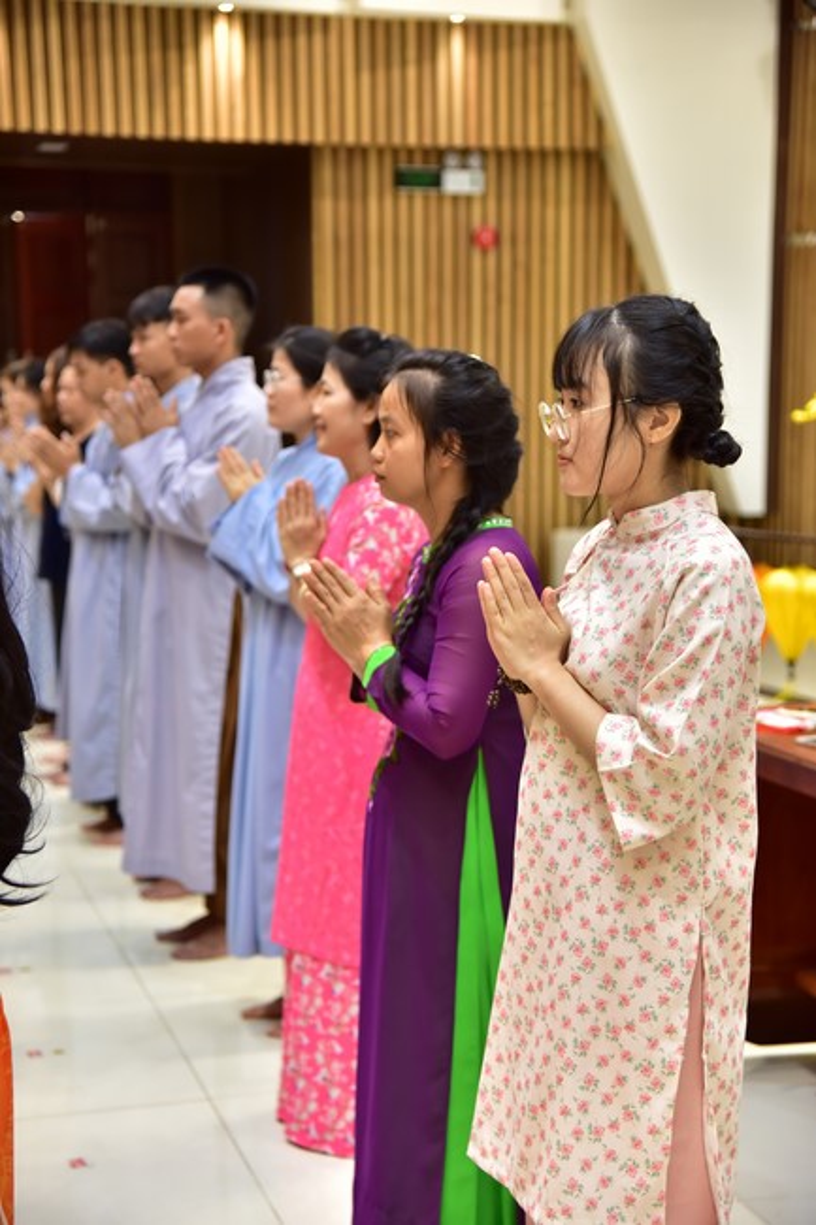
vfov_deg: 30.5
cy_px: 612
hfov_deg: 20.6
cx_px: 408
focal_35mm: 66
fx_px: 2245
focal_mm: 66
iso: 1000
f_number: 4
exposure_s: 1/80
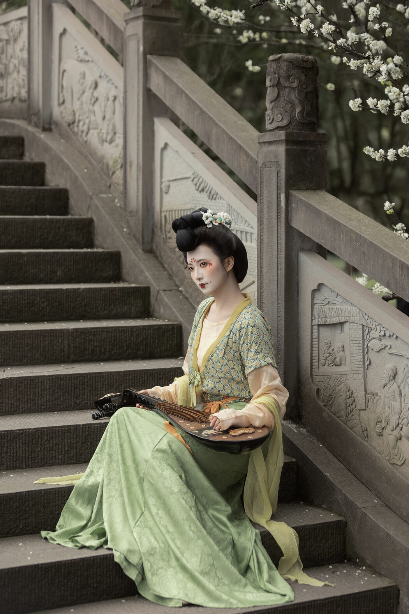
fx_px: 1244
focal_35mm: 73
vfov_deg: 27.7
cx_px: 204
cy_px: 307
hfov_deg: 18.7
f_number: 2.8
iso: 100
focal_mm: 73
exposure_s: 1/400
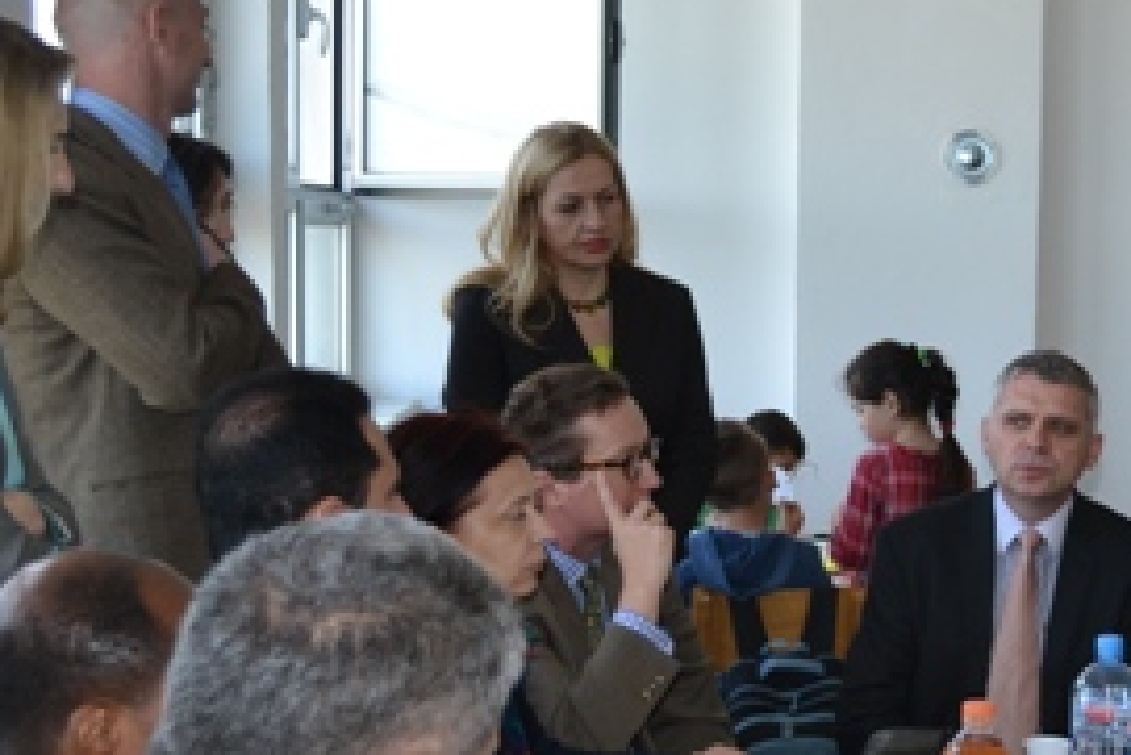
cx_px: 1127
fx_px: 2452
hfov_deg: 24.8
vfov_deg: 17.5
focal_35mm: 78
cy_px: 528
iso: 250
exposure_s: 1/125
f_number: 4
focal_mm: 22
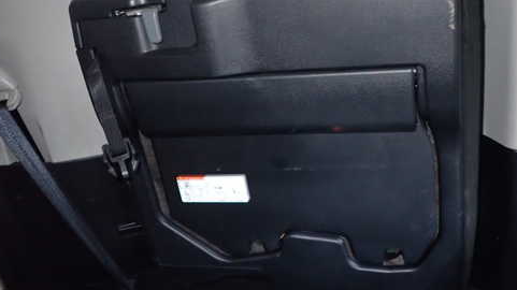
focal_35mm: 34
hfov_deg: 57.7
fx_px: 466
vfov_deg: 34.4
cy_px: 103
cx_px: 305
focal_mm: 4.5
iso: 800
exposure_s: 1/30
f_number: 5.6
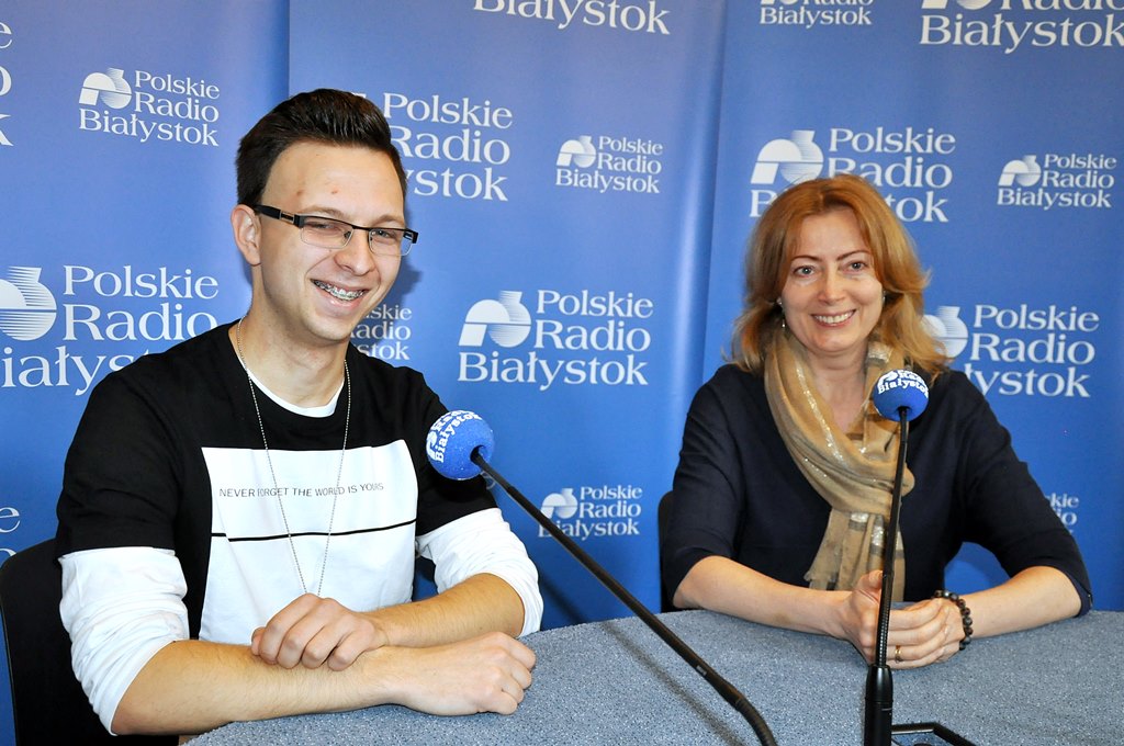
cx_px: 562
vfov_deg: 47.8
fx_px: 842
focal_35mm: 27
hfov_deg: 67.4
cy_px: 373
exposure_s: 1/60
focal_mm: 18
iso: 800
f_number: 3.5
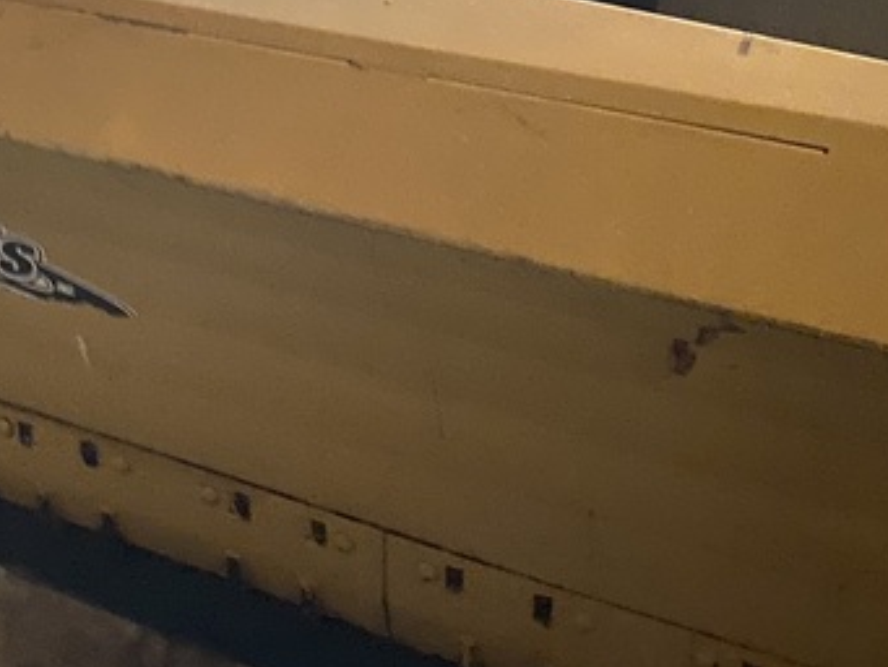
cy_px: 182
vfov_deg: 23.8
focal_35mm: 61
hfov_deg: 31.0
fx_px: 1565
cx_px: 193
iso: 500
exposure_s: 1/11
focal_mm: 4.25
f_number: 1.8
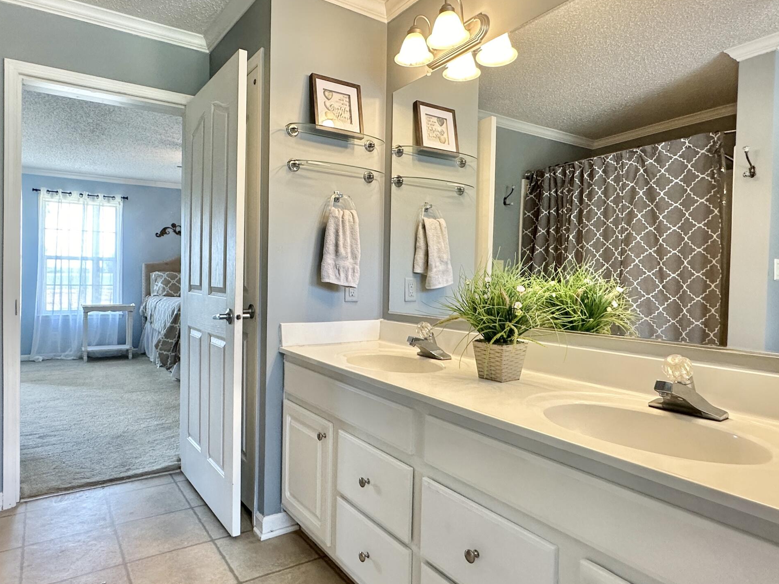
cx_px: 339
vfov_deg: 61.1
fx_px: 495
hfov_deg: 76.0
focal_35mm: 22
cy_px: 284
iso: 200
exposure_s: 1/120
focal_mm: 2.22
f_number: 2.2
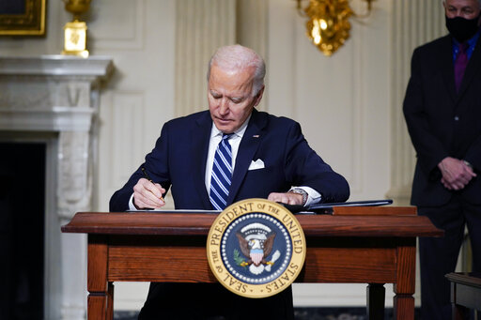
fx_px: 1055
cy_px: 160
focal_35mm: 79
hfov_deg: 25.7
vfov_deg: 17.3
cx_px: 240
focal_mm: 79
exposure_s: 1/500
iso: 2000
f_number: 2.8
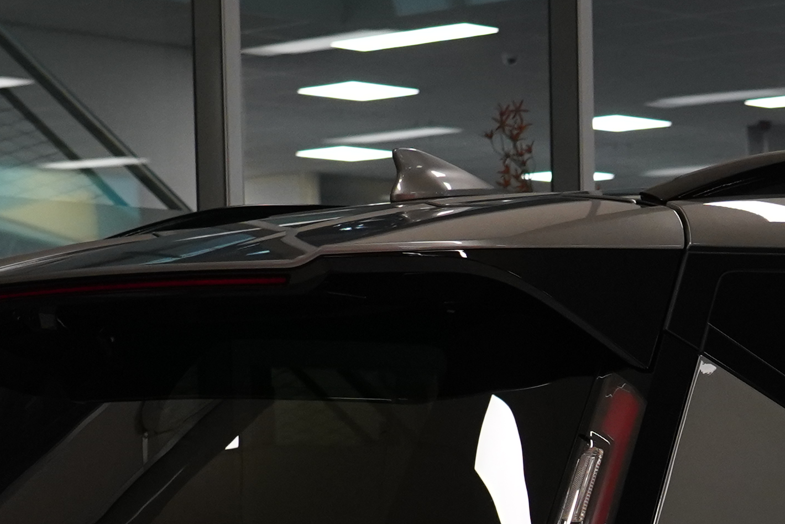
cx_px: 946
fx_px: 2857
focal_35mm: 131
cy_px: 724
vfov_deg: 10.2
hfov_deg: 15.1
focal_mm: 31
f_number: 4.5
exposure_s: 1/60
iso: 2000
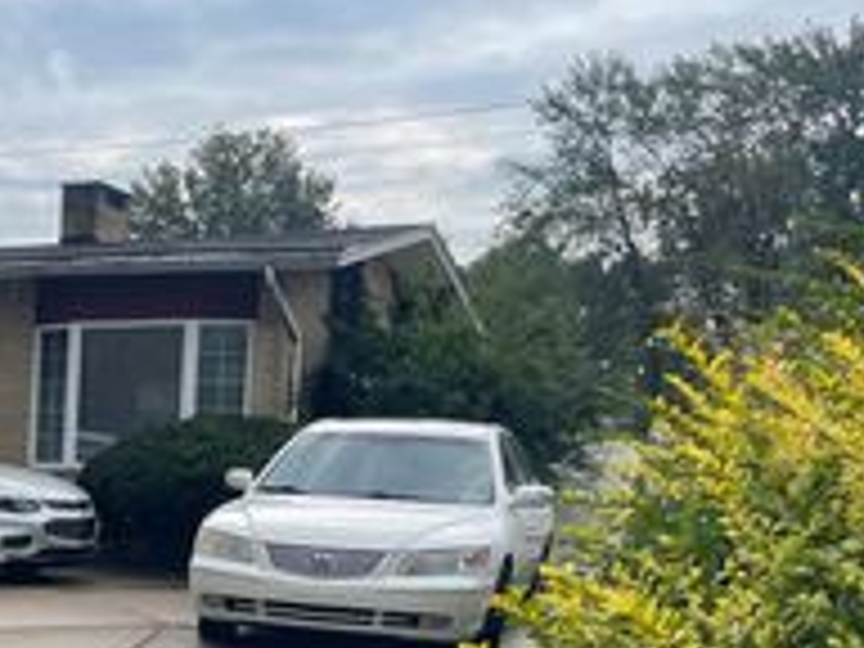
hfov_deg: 26.4
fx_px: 1622
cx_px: -184
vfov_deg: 21.6
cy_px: 677
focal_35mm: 65
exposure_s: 1/2336
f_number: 1.6
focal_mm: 5.1
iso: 32
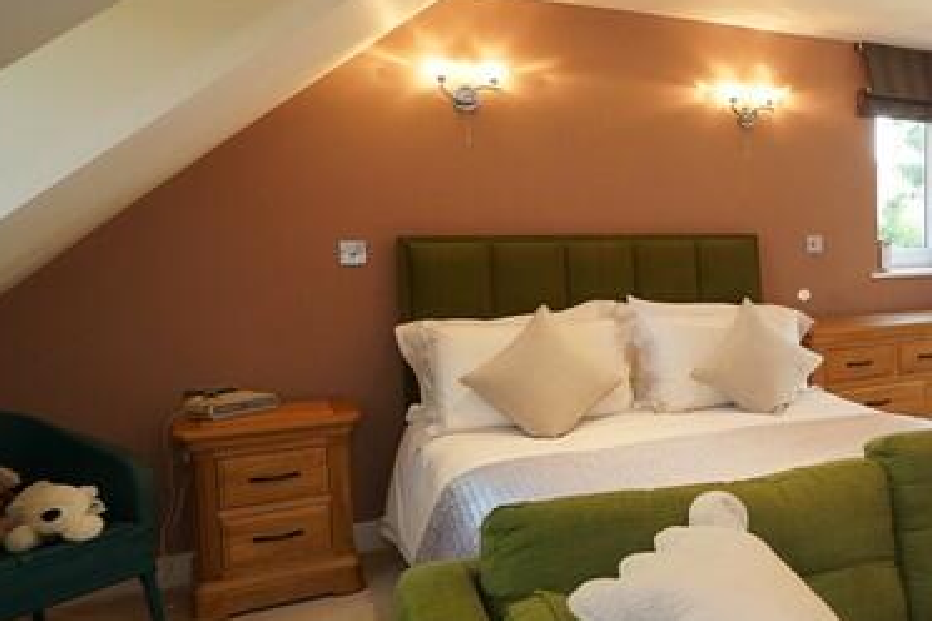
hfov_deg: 47.4
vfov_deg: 39.9
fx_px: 854
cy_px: 282
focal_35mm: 33
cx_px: 935
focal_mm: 12
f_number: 4
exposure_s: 1/160
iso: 1600
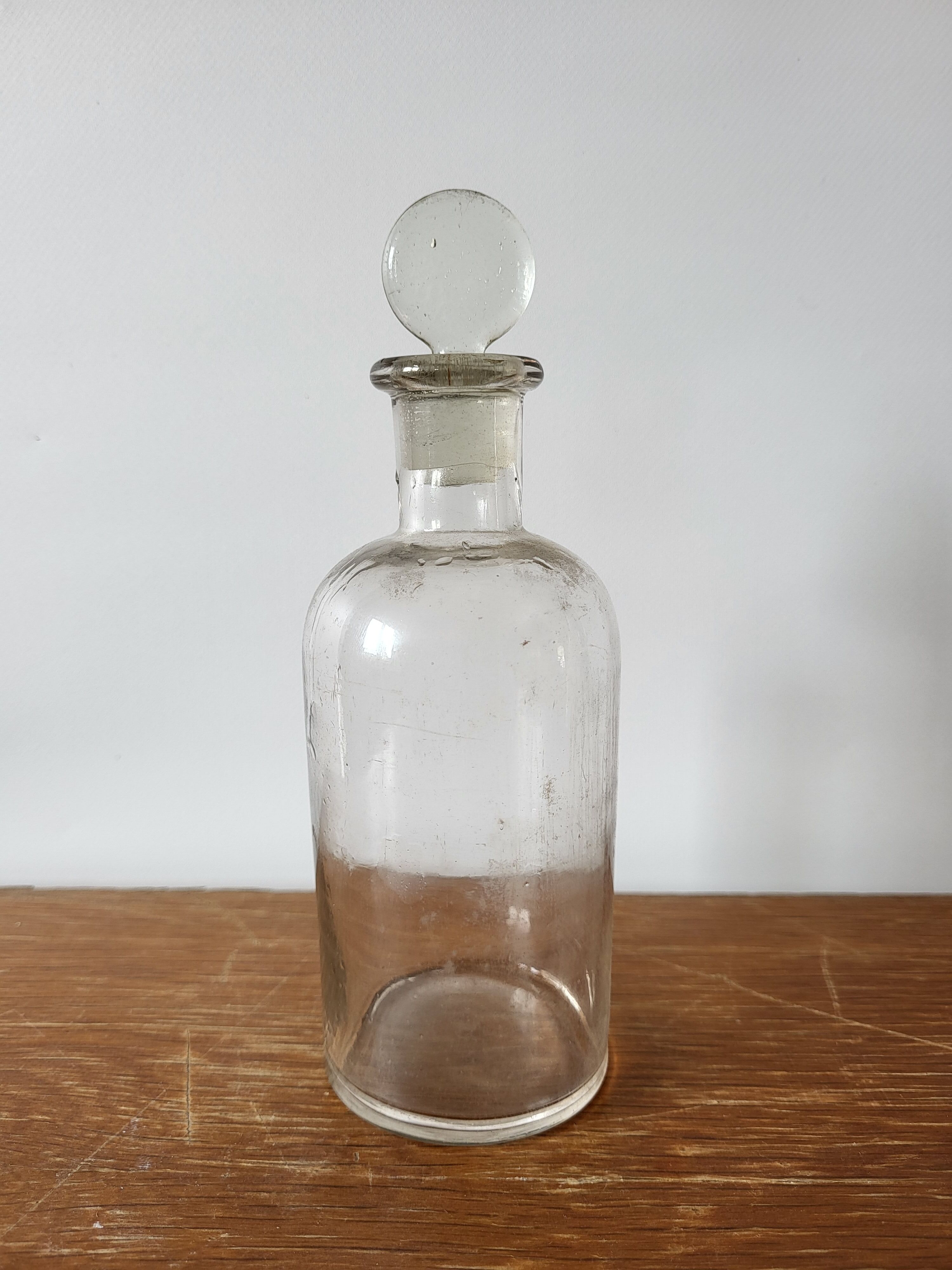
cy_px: 635
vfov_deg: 67.3
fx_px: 953
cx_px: 476
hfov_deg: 53.1
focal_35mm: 26
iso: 40
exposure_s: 1/120
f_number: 1.8
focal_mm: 5.4
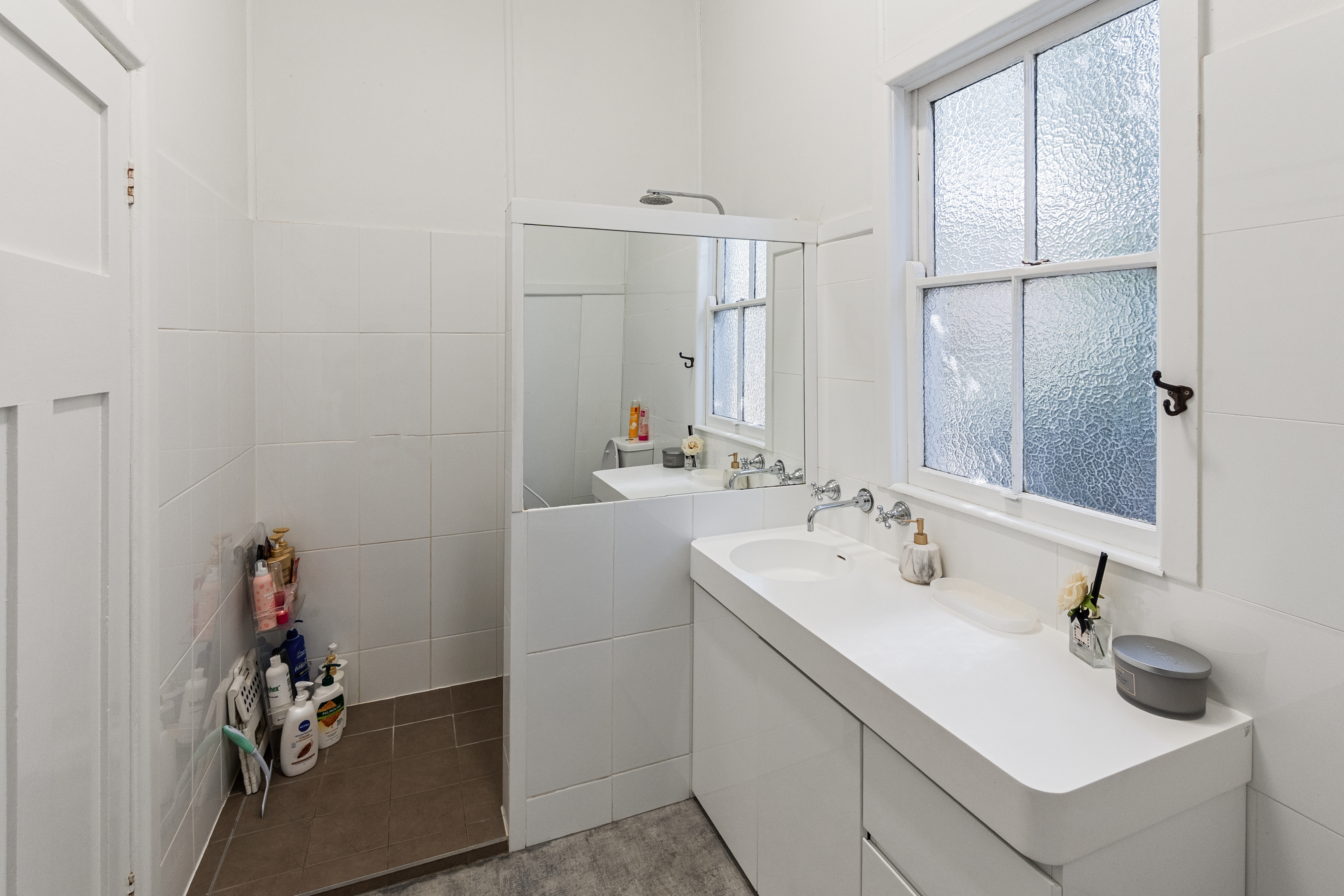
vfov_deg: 77.3
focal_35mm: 15
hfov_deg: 100.4
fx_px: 560
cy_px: 448
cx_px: 672
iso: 500
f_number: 9
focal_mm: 10
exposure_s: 1/8
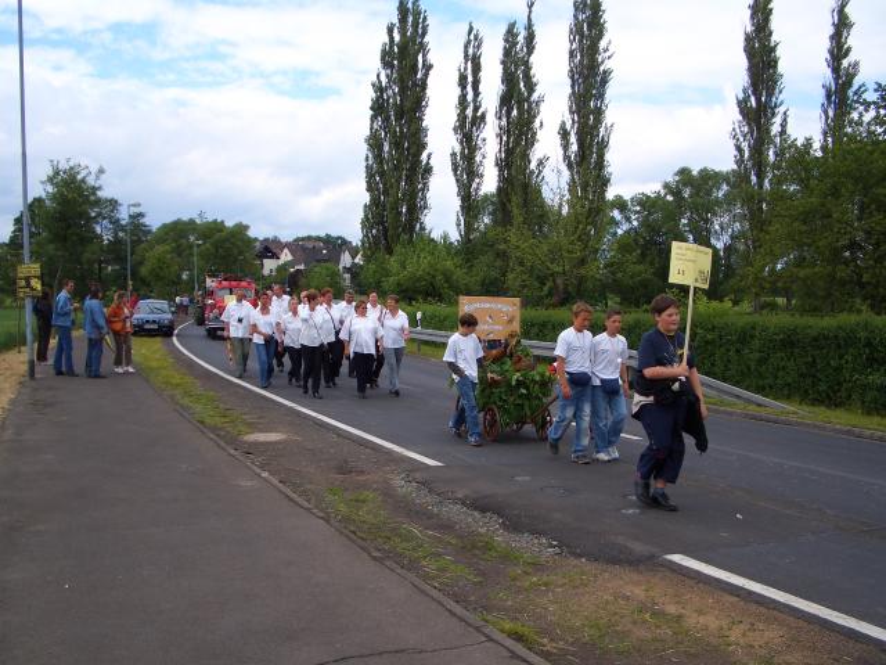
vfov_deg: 40.7
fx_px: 896
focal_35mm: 35
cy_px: 332
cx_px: 443
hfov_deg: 52.6
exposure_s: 1/320
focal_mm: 5.8
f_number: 4.3
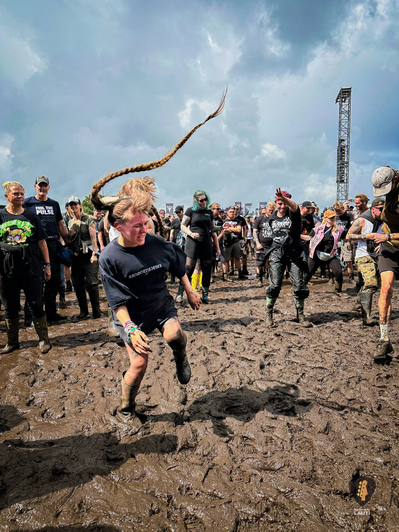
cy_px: 266
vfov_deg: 71.6
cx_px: 200
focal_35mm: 24
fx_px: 369
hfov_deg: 56.8
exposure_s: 1/4500
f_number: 1.8
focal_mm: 6.86
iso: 80
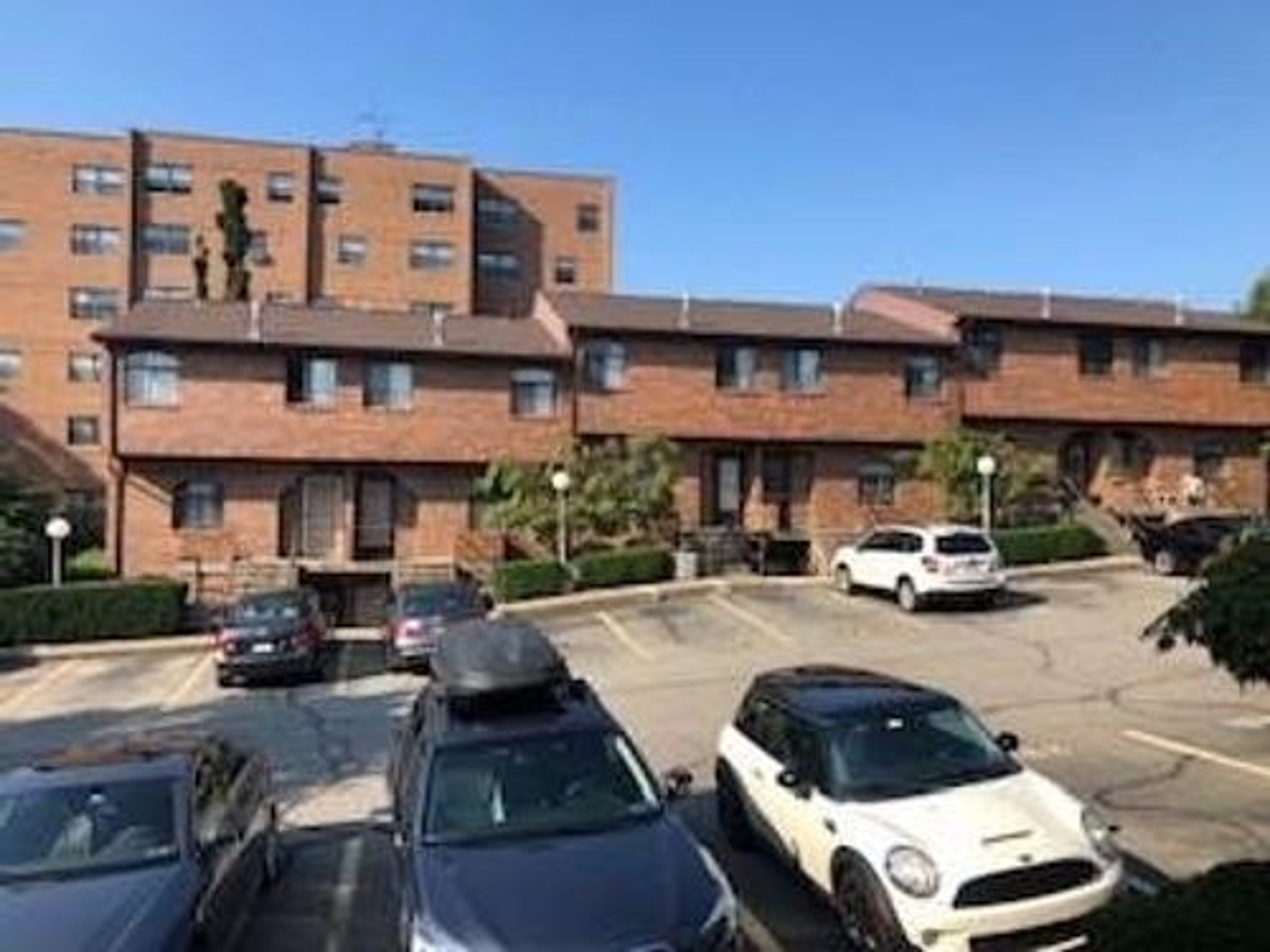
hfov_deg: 63.4
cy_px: 476
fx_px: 1027
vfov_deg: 49.7
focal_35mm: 28
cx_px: 635
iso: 20
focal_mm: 3.99
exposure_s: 1/1156
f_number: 1.8
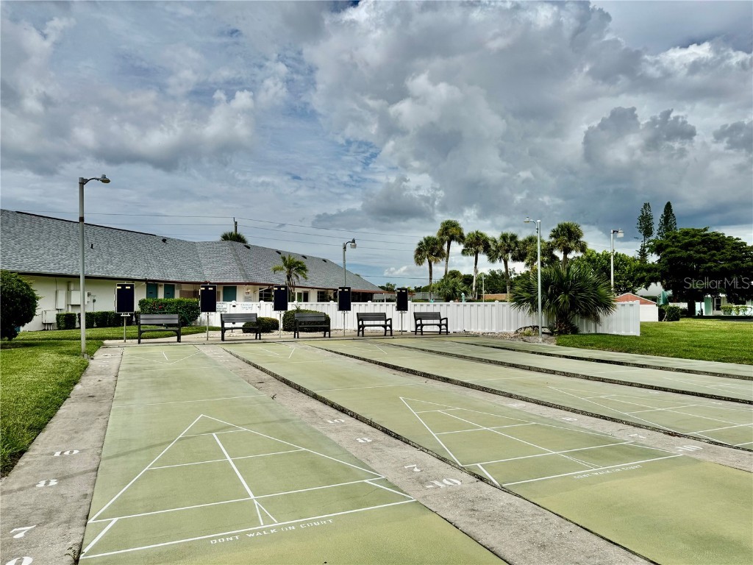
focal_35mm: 24
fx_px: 522
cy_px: 282
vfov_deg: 56.8
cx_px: 376
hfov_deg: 71.6
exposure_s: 1/12346
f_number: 1.78
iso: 80
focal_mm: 6.76
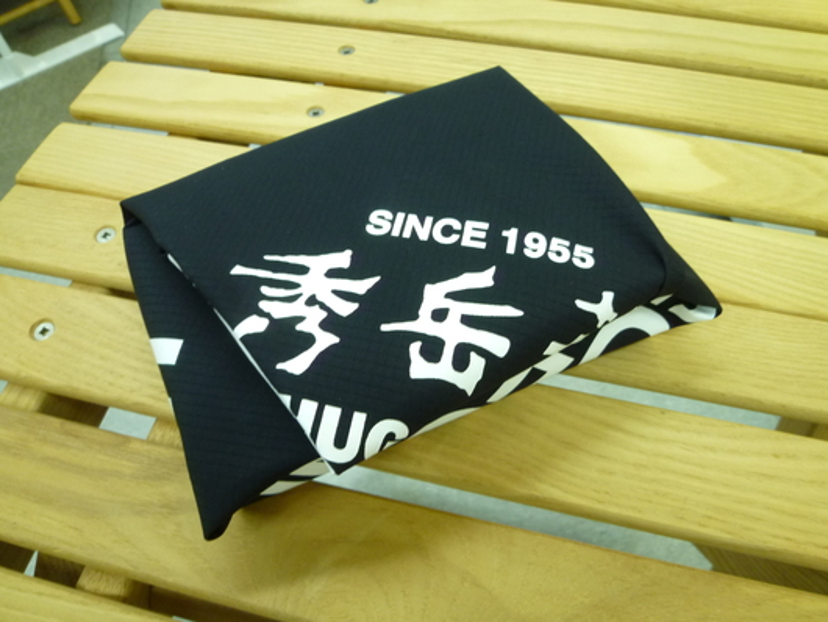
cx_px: 414
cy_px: 311
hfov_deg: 69.4
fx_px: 598
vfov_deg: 54.9
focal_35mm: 25
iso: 200
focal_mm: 4.5
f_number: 2.8
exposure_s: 1/30
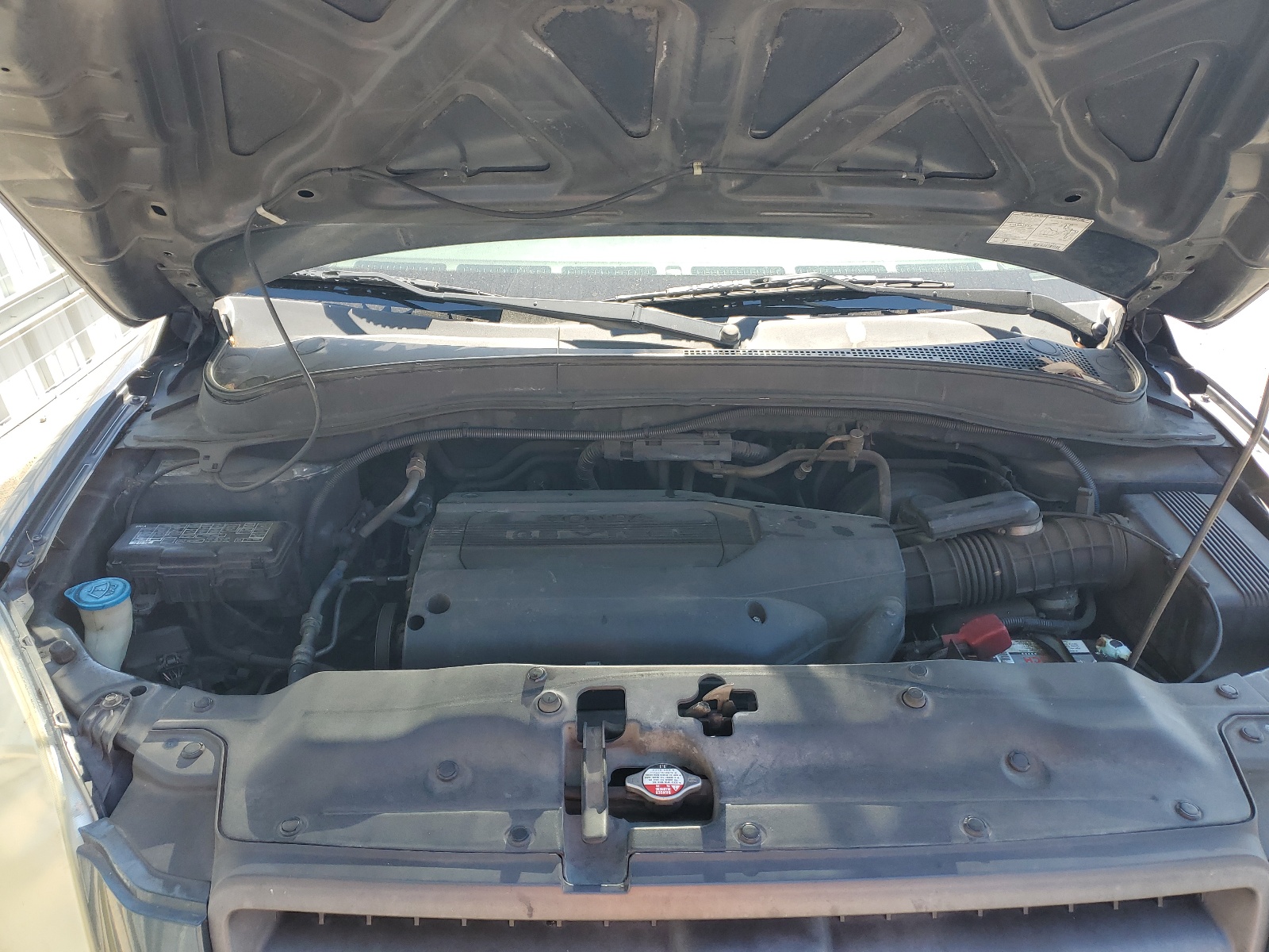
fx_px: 953
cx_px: 634
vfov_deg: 53.1
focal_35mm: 26
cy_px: 476
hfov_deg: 67.3
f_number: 1.5
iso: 50
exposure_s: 1/357
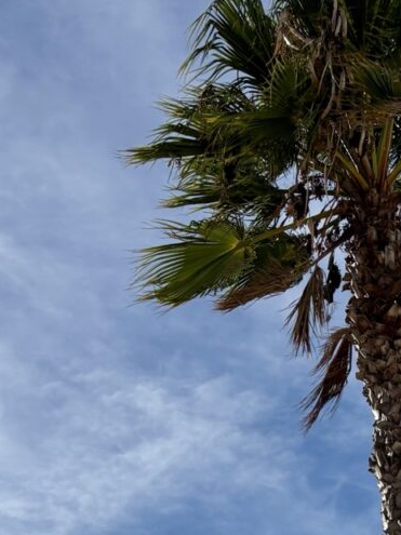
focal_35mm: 84
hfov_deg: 17.4
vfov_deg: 20.3
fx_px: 1298
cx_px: 316
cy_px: 784
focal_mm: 5.96
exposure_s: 1/8333
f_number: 1.6
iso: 50
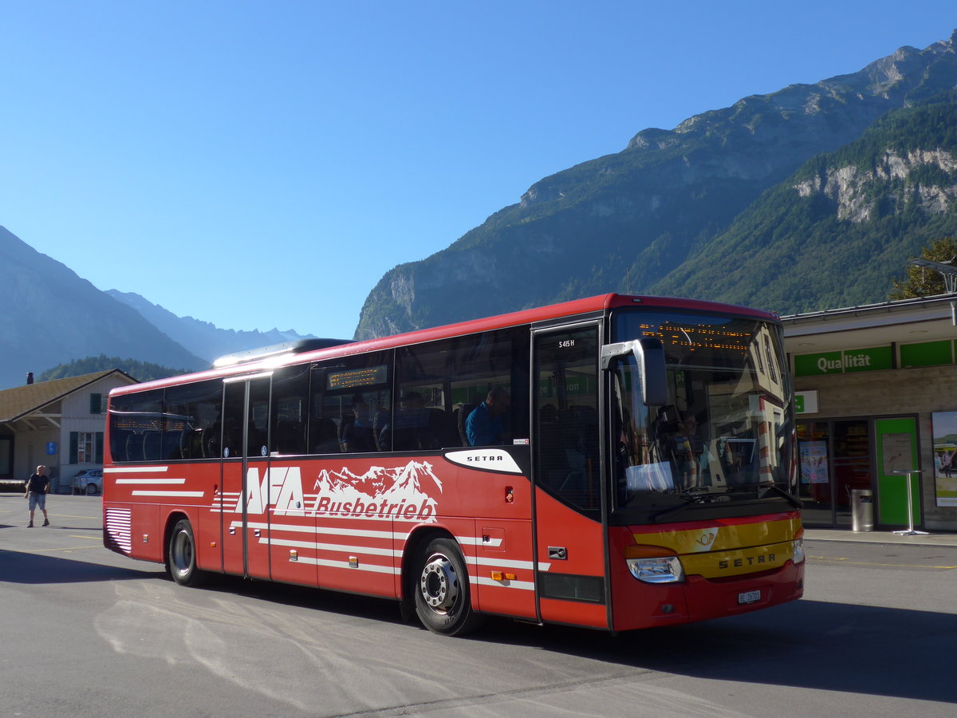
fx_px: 1078
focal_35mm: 39
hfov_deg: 47.9
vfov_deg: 36.8
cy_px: 359
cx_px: 478
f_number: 2.8
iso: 80
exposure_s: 1/1300
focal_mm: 8
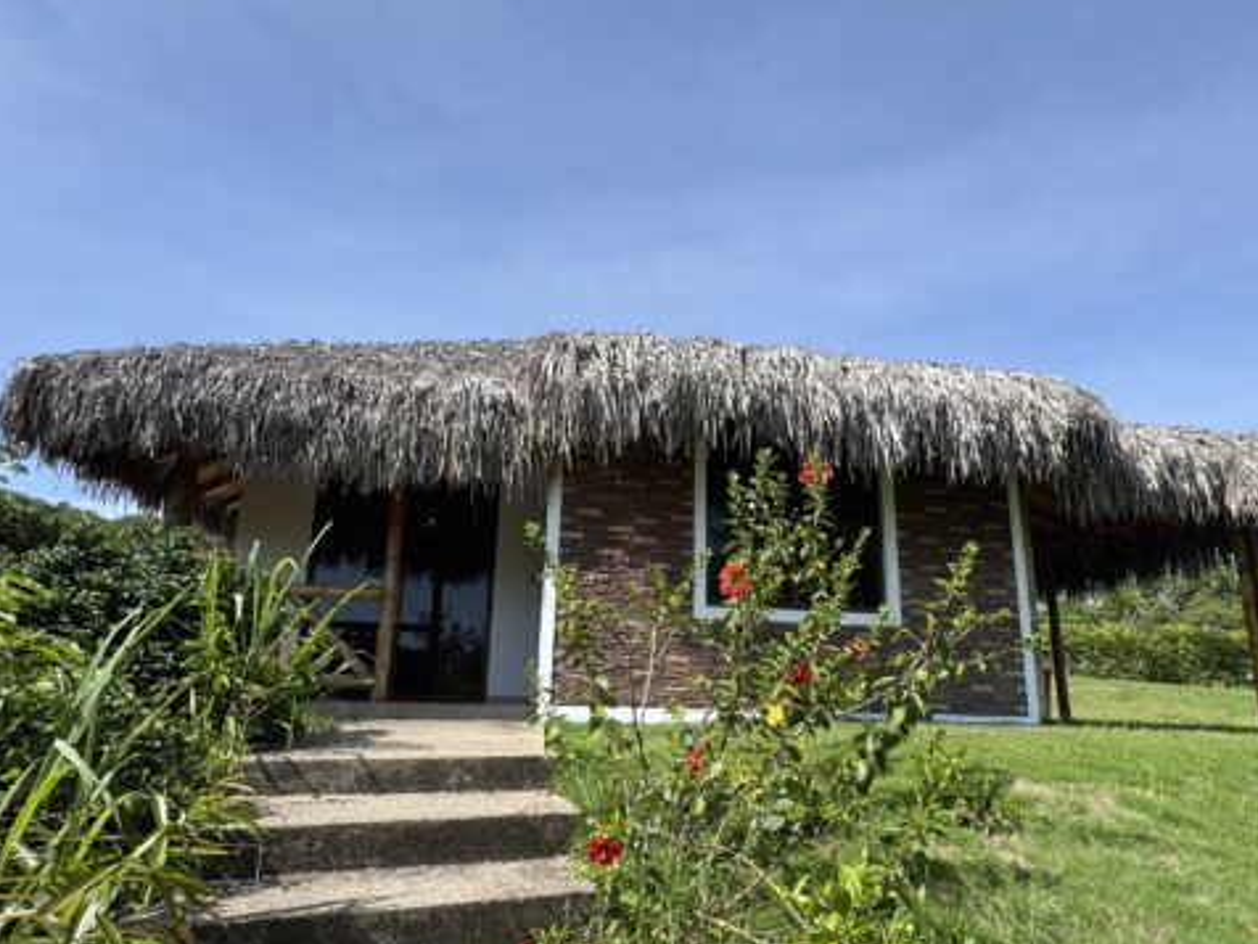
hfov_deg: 81.7
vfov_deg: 65.6
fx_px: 727
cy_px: 545
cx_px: 640
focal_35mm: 20
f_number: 2.2
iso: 40
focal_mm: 2.22
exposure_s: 1/1094
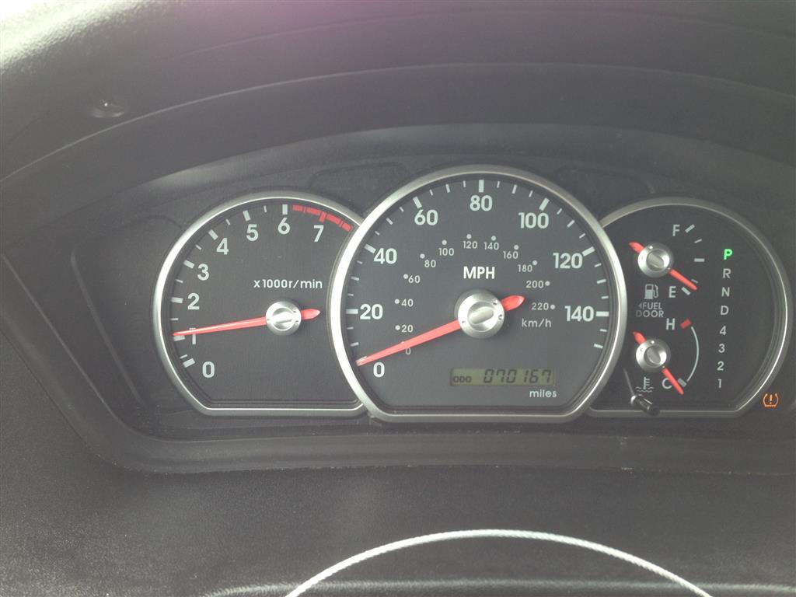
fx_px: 759
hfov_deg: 55.4
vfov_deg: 42.9
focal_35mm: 33
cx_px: 398
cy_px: 298
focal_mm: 4.13
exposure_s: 1/40
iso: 50
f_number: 2.4
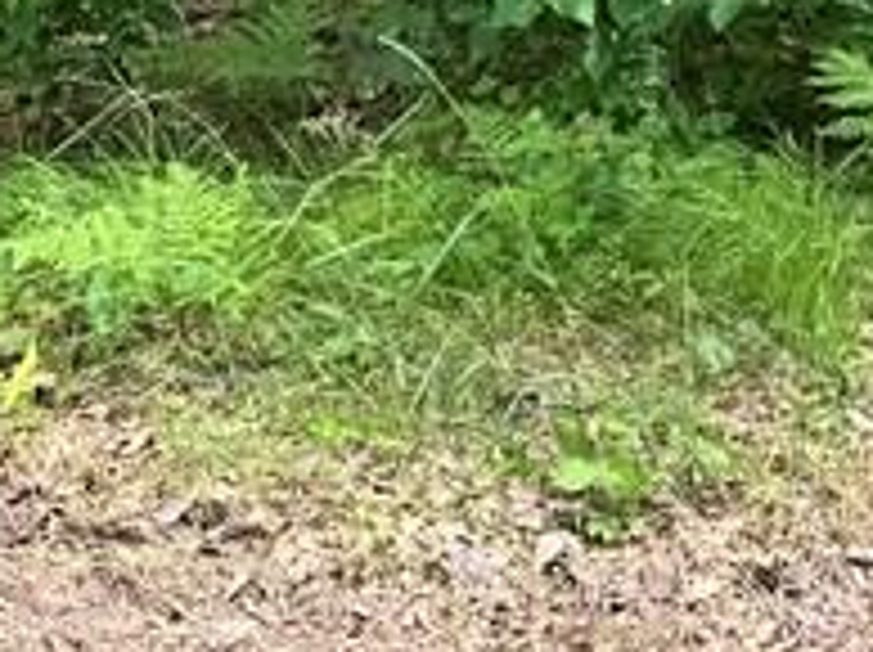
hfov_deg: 15.5
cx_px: 378
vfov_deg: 10.2
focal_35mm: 127
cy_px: -890
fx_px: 3199
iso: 80
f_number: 1.78
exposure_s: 1/549
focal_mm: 6.76
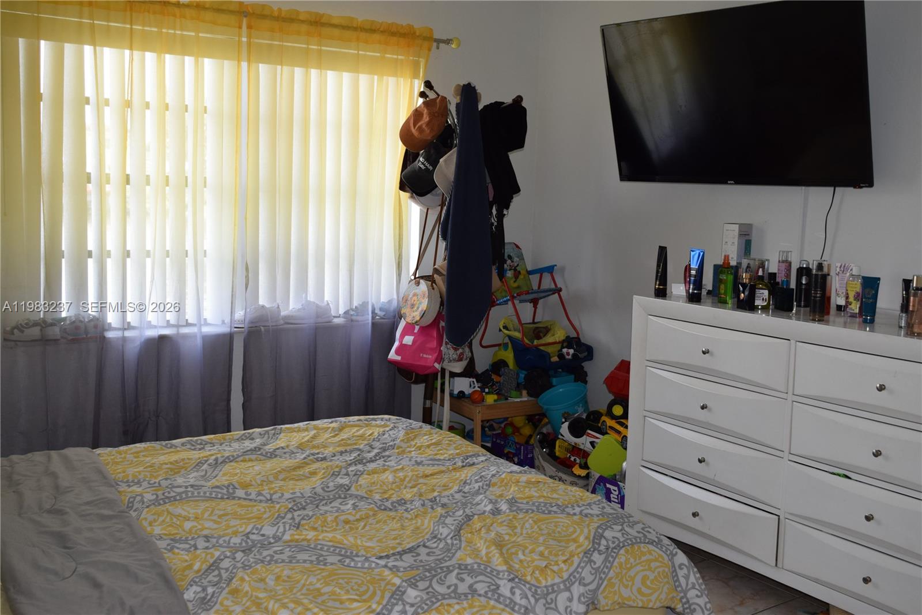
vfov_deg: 36.9
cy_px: 308
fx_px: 922
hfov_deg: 53.1
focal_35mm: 36
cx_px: 461
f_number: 5.6
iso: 450
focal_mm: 24
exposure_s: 1/125
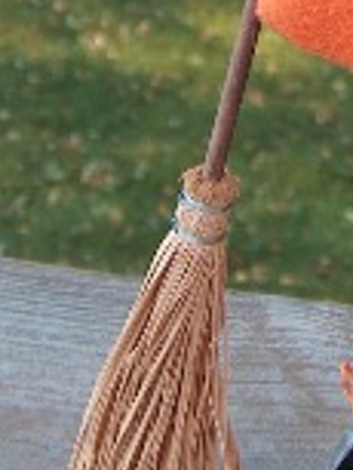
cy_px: -249
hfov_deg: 11.4
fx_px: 1697
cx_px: 522
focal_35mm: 125
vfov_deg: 14.6
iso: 200
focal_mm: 7.6
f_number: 2.8
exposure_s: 1/115
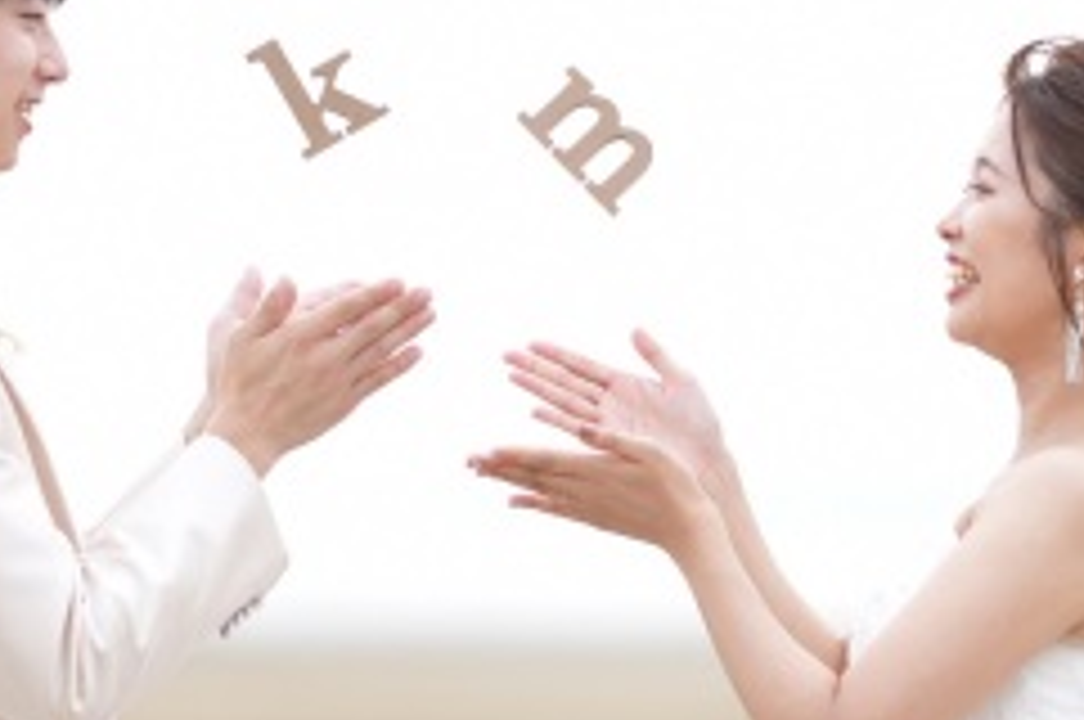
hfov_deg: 5.9
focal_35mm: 349
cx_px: 553
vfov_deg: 3.9
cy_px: 182
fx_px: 10495
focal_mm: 105
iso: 100
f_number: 1.4
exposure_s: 1/400
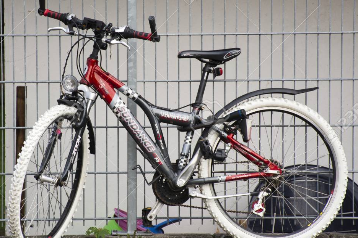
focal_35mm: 219
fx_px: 2175
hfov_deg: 9.4
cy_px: 105
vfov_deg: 6.3
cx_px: 136
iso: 400
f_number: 7.1
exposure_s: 1/160
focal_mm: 105
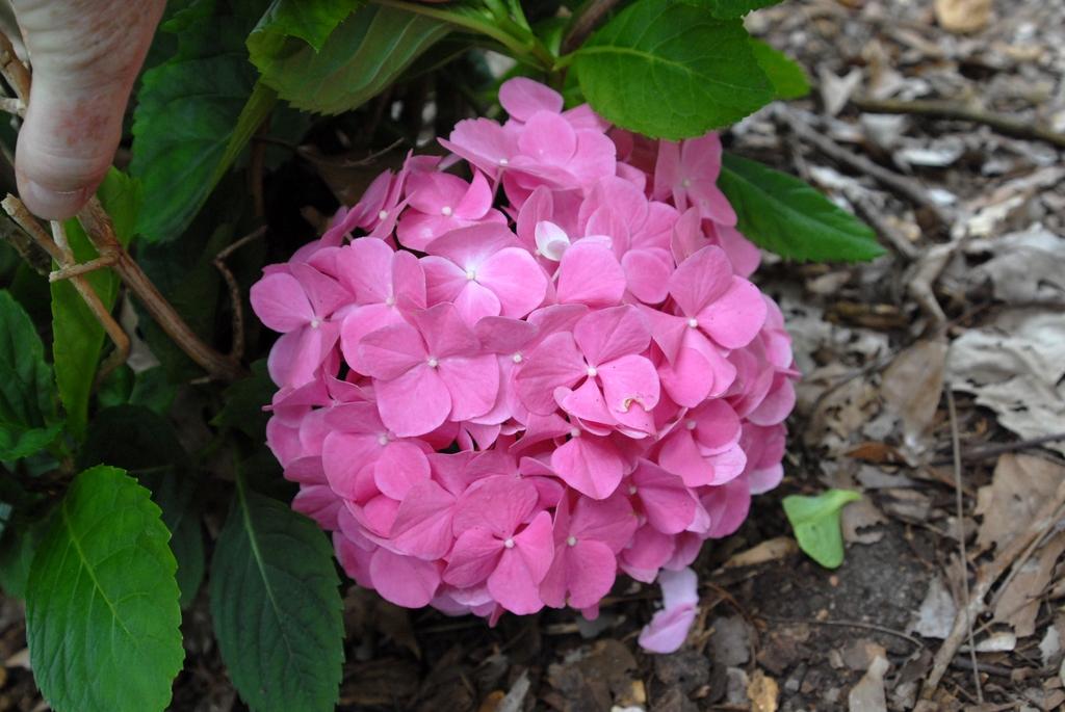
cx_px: 532
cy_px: 356
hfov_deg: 41.1
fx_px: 1421
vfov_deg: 28.1
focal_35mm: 48
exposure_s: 1/100
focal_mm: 32
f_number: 5.6
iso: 400
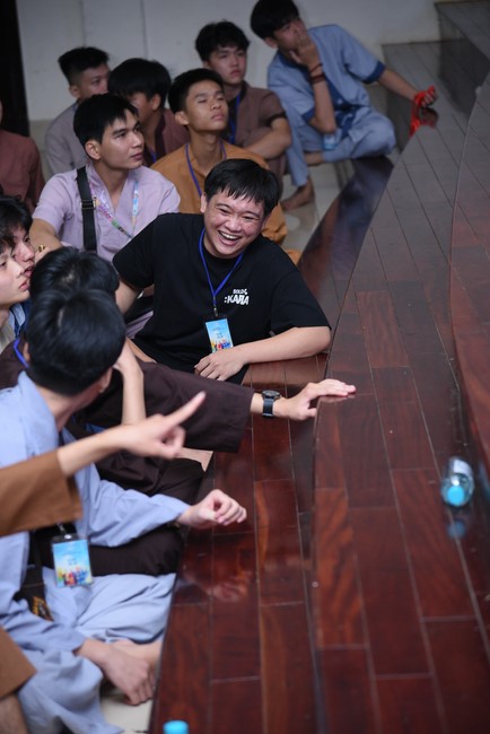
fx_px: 2447
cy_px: 367
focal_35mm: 120
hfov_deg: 11.4
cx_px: 245
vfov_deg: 17.1
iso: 2000
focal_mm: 120
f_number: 4.5
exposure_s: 1/250
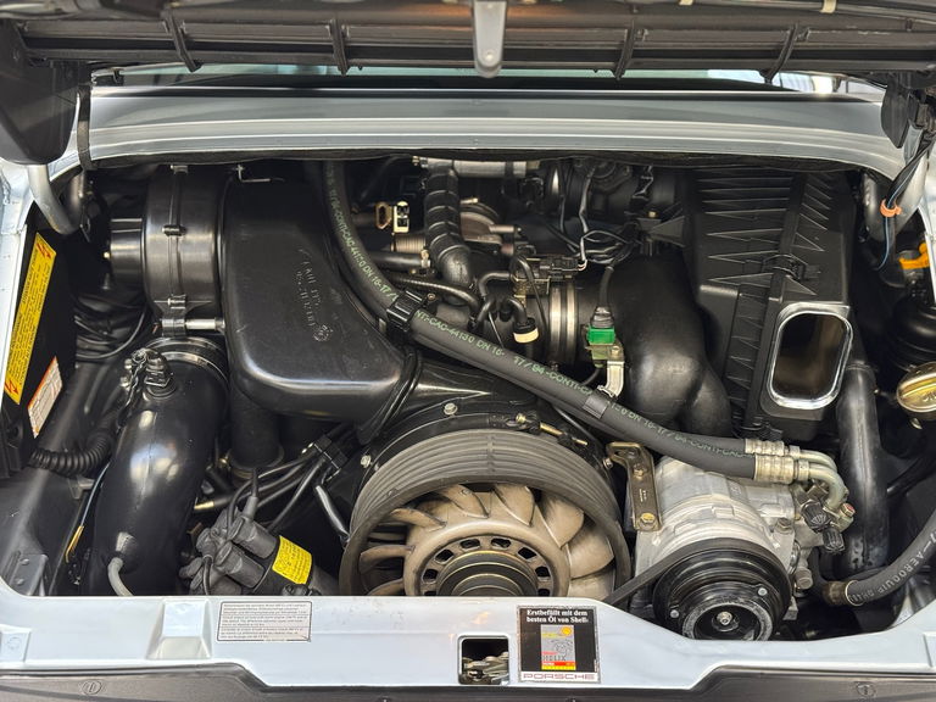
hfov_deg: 39.7
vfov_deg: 30.3
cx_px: 468
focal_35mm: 48
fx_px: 1298
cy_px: 351
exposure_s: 1/33
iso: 400
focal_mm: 6.76
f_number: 1.78
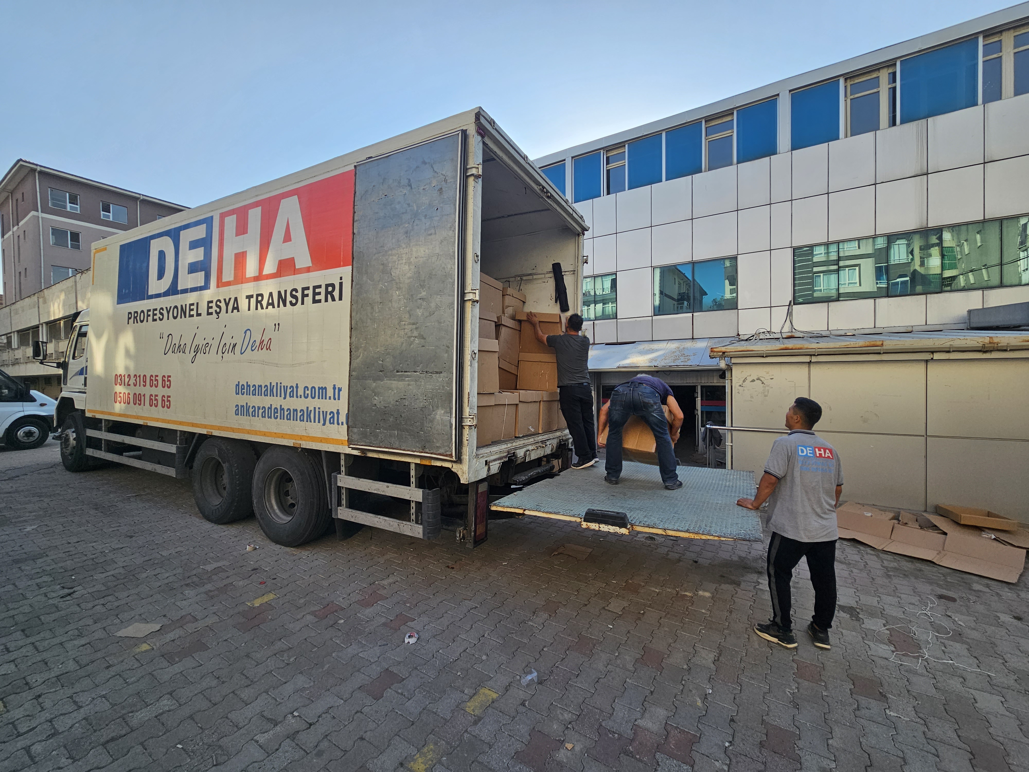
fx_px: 386
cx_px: 514
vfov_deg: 89.9
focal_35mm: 13
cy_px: 386
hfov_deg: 106.2
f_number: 2.2
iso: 50
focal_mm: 2.2
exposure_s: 1/852
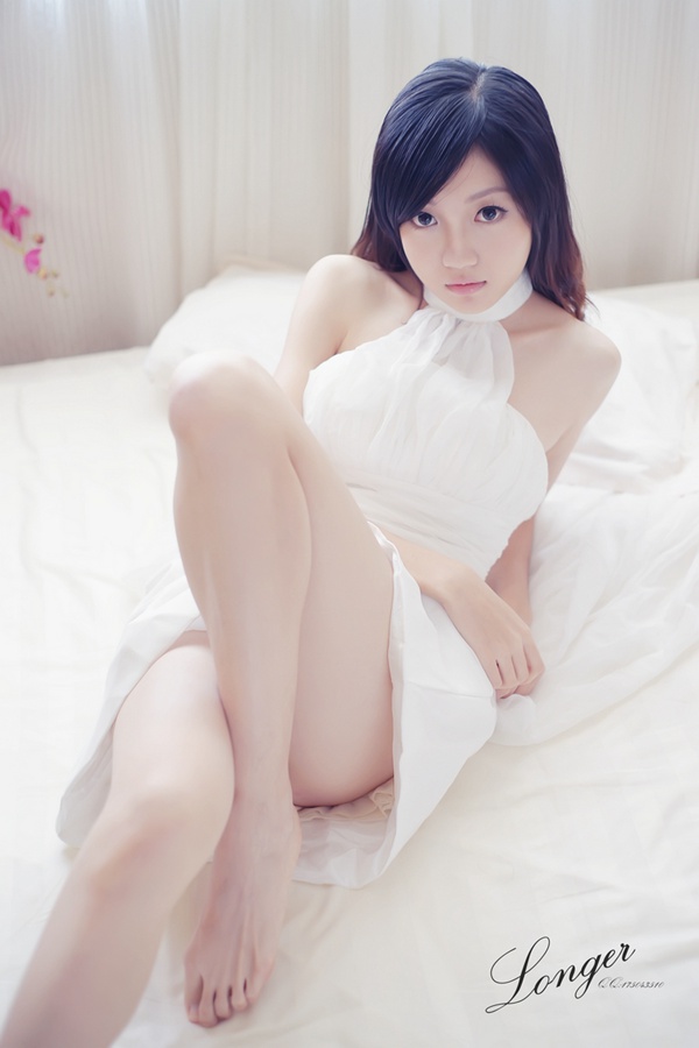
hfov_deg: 27.0
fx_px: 1456
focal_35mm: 50
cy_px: 524
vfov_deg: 39.6
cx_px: 350
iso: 200
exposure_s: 1/60
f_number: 2.5
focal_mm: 50
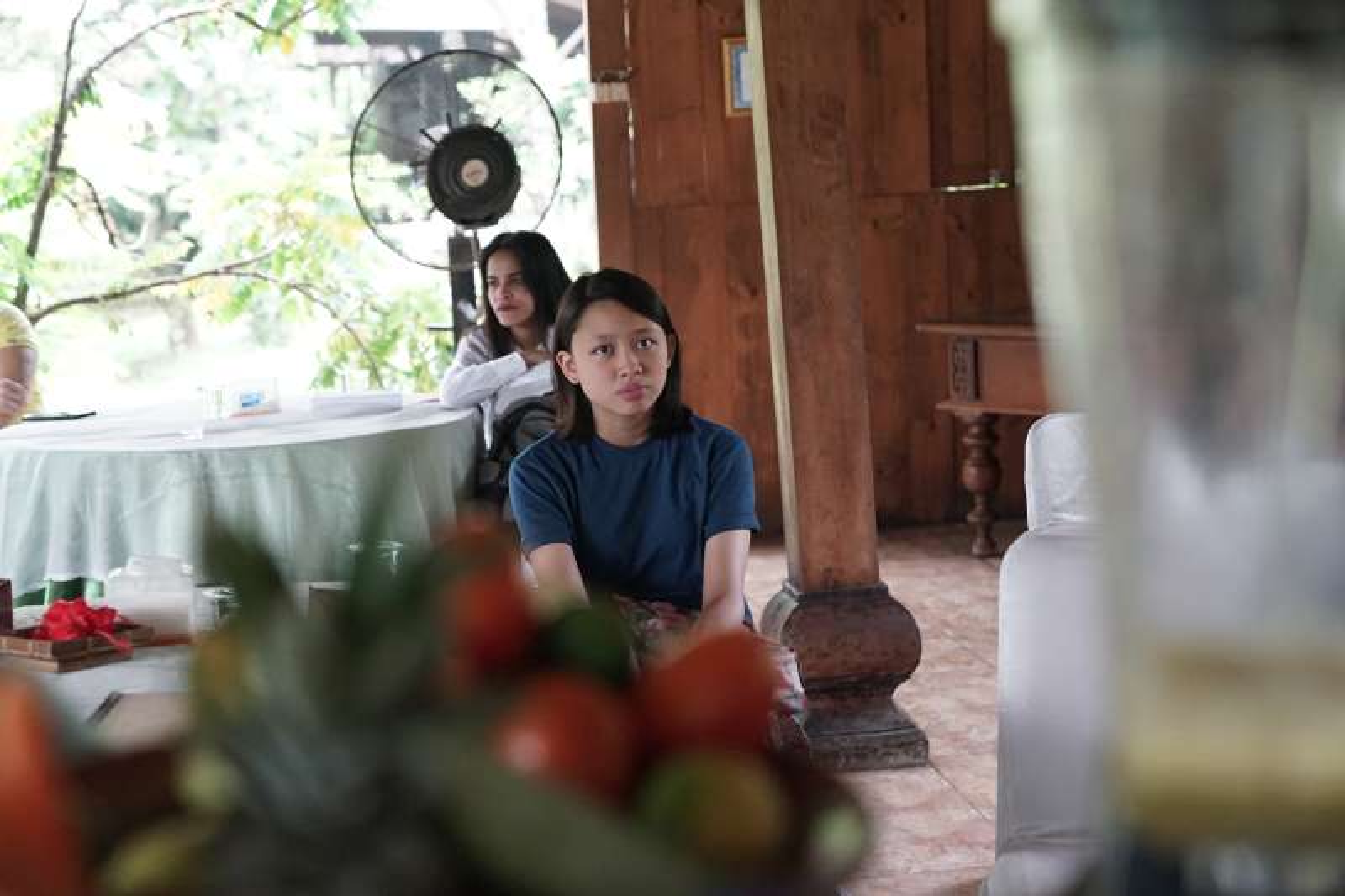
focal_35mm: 70
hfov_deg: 28.8
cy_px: 448
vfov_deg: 19.4
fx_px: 2615
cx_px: 672
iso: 5000
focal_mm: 70
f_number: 4
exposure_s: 1/125
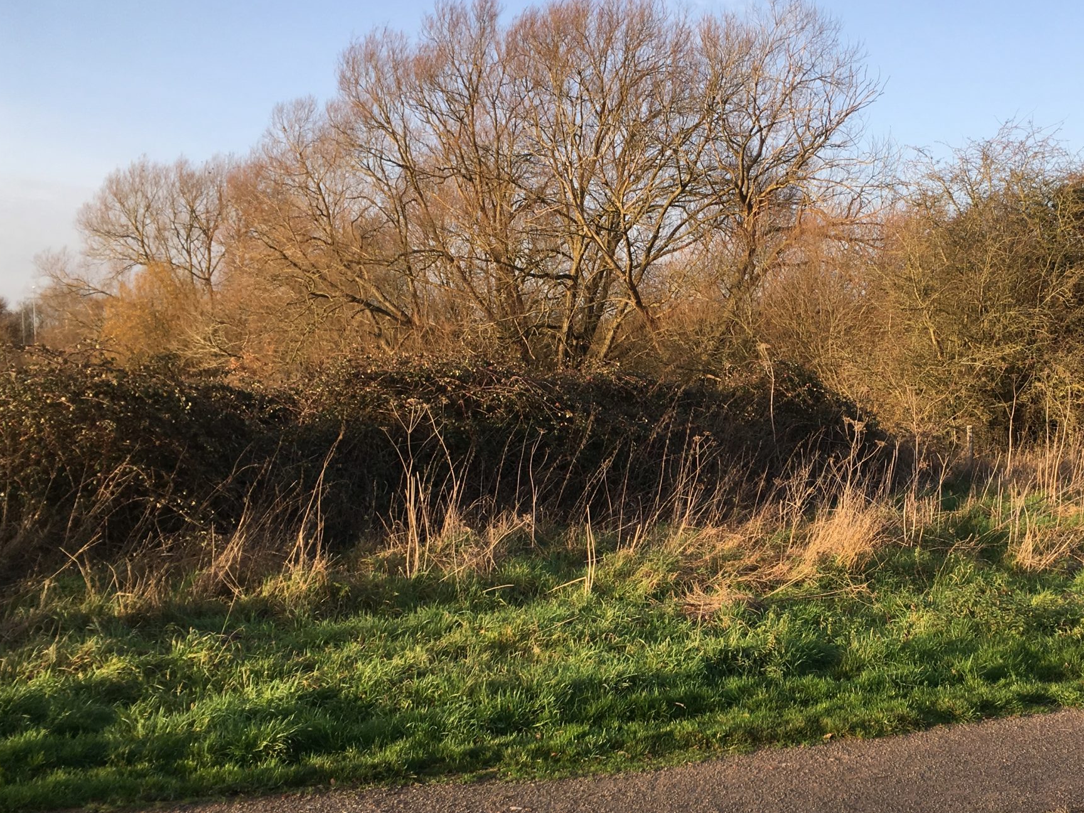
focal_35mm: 43
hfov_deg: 43.2
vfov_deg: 33.4
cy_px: 510
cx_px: 734
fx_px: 1346
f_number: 2.2
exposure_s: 1/427
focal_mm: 4.15
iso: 25
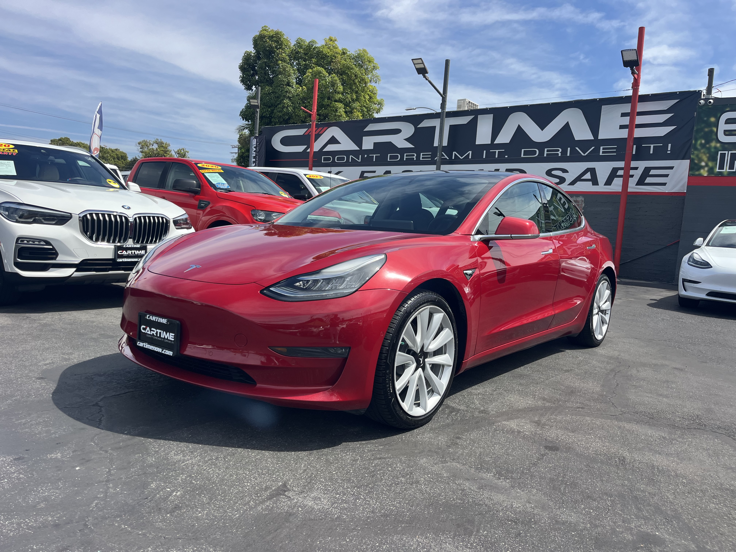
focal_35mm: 26
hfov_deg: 67.3
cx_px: 368
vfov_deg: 53.1
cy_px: 276
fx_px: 553
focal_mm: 5.1
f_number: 1.6
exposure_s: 1/2179
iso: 50
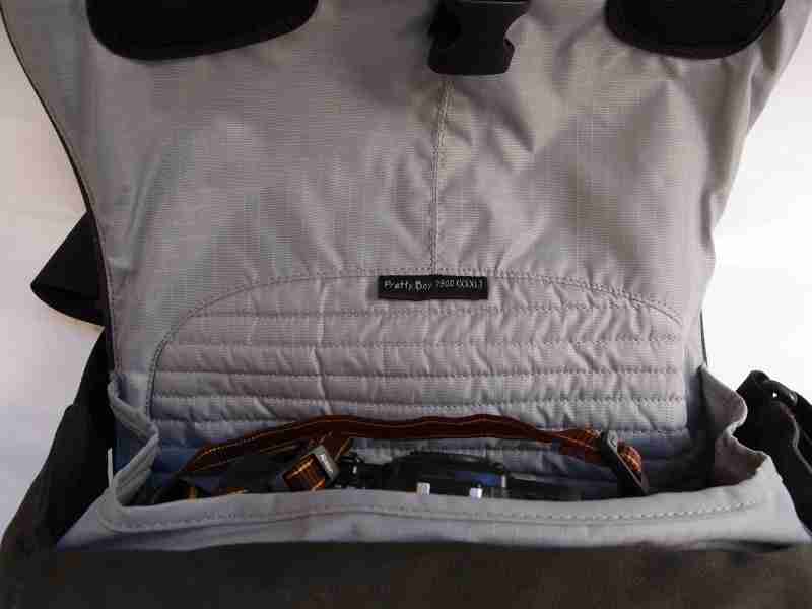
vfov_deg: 49.7
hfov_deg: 63.4
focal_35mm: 28
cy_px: 304
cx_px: 406
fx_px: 657
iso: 100
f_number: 2.8
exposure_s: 1/60
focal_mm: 6
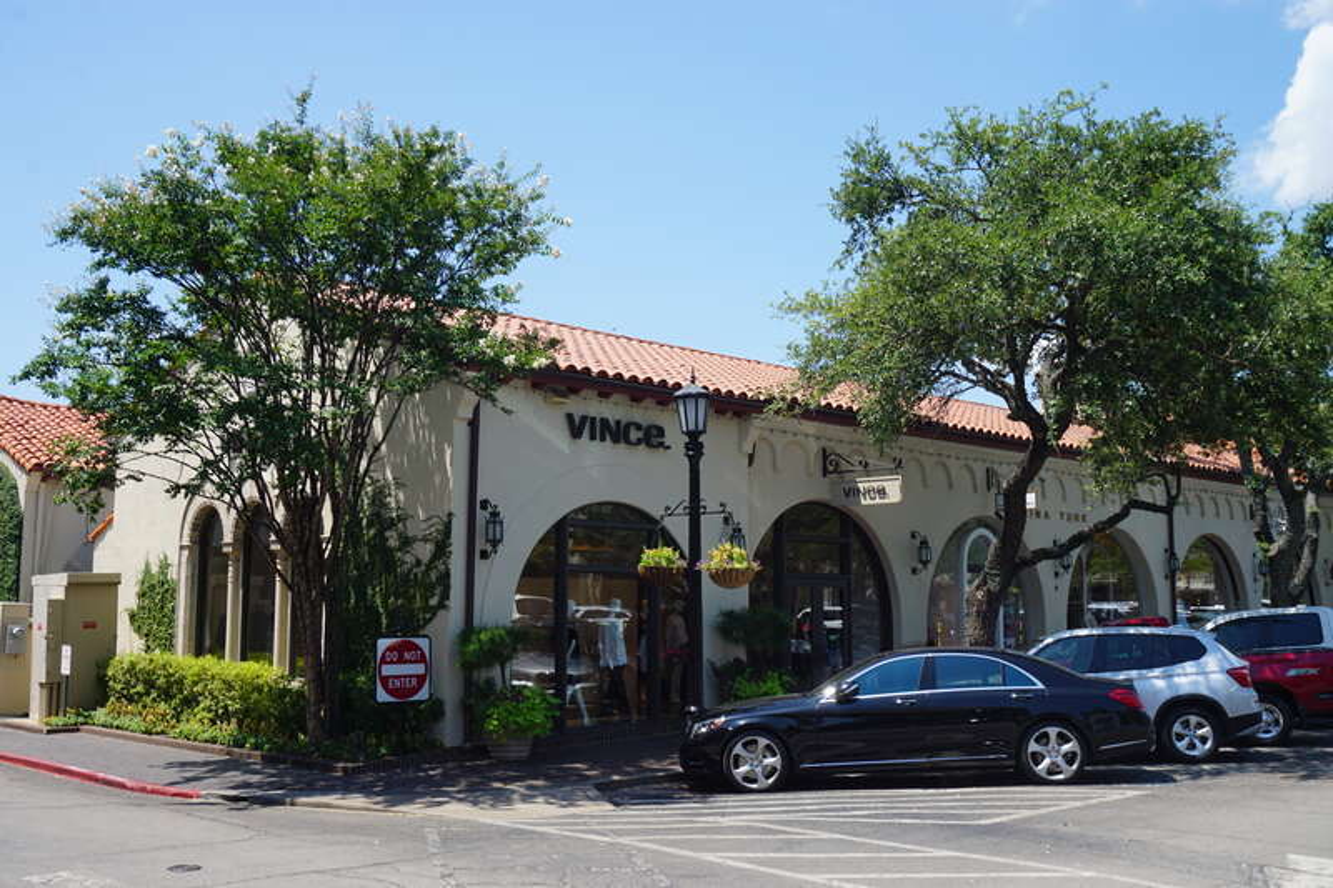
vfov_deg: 36.9
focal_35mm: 36
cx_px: 666
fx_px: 1333
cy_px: 444
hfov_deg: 53.1
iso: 100
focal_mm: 24
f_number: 10
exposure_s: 1/100
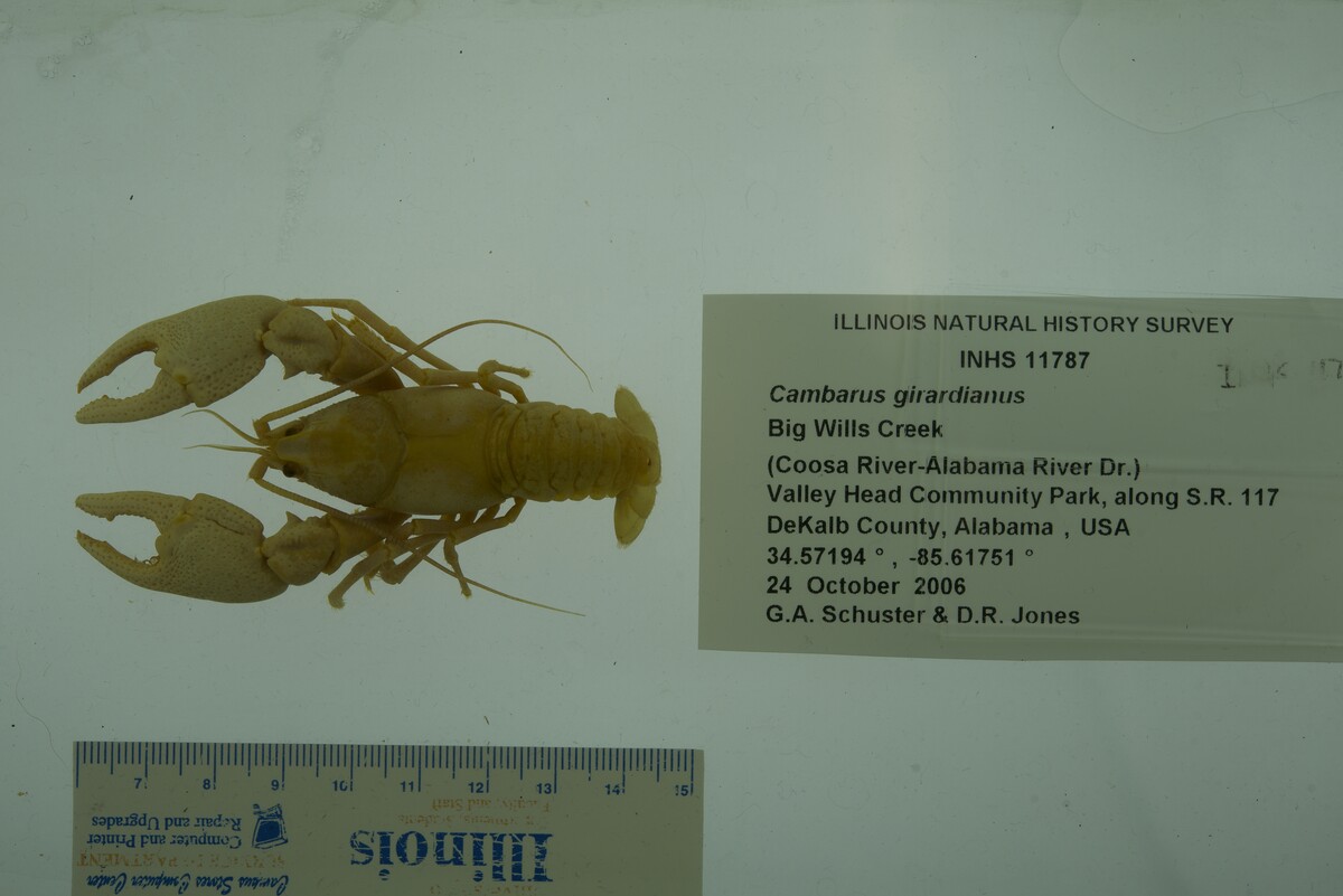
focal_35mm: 60
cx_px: 672
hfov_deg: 33.4
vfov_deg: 22.6
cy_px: 448
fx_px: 2239
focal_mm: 60
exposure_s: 1/160
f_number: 10
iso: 100
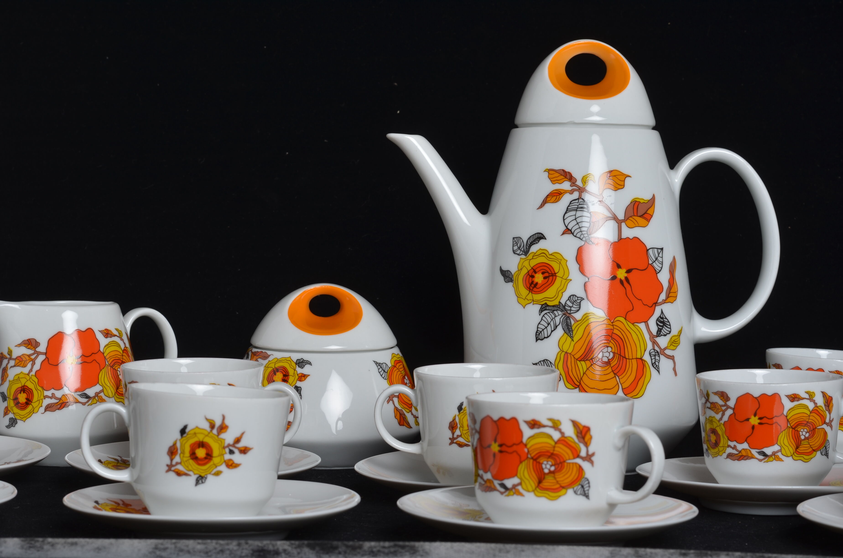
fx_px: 1753
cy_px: 279
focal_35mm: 75
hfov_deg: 27.0
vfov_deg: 18.1
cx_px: 422
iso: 100
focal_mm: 50
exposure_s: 1/125
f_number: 11
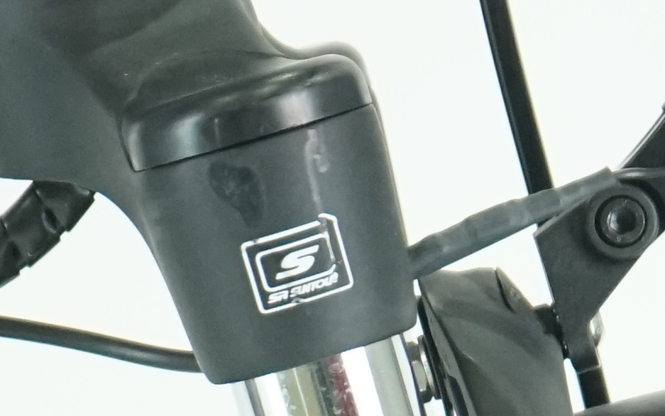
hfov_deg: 5.3
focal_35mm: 398
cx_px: 625
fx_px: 7214
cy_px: 1297
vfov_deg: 3.2
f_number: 5.6
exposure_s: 1/200
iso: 2500
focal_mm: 61
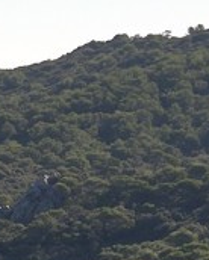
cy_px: 476
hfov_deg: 2.4
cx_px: -868
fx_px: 4708
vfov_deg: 3.2
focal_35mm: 610
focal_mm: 70
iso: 200
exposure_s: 1/250
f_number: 14
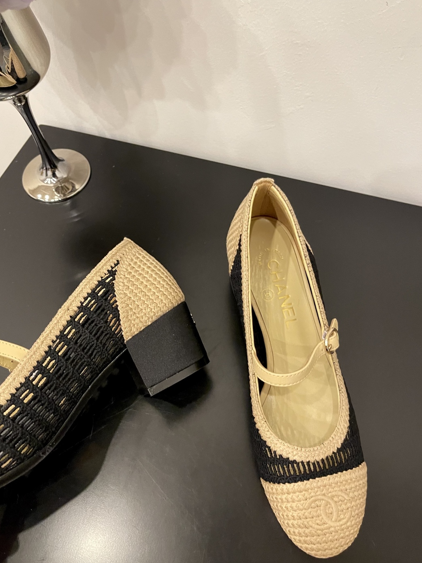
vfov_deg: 65.3
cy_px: 280
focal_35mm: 27
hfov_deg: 51.3
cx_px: 206
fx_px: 439
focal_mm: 5.1
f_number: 1.6
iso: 500
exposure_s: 1/60
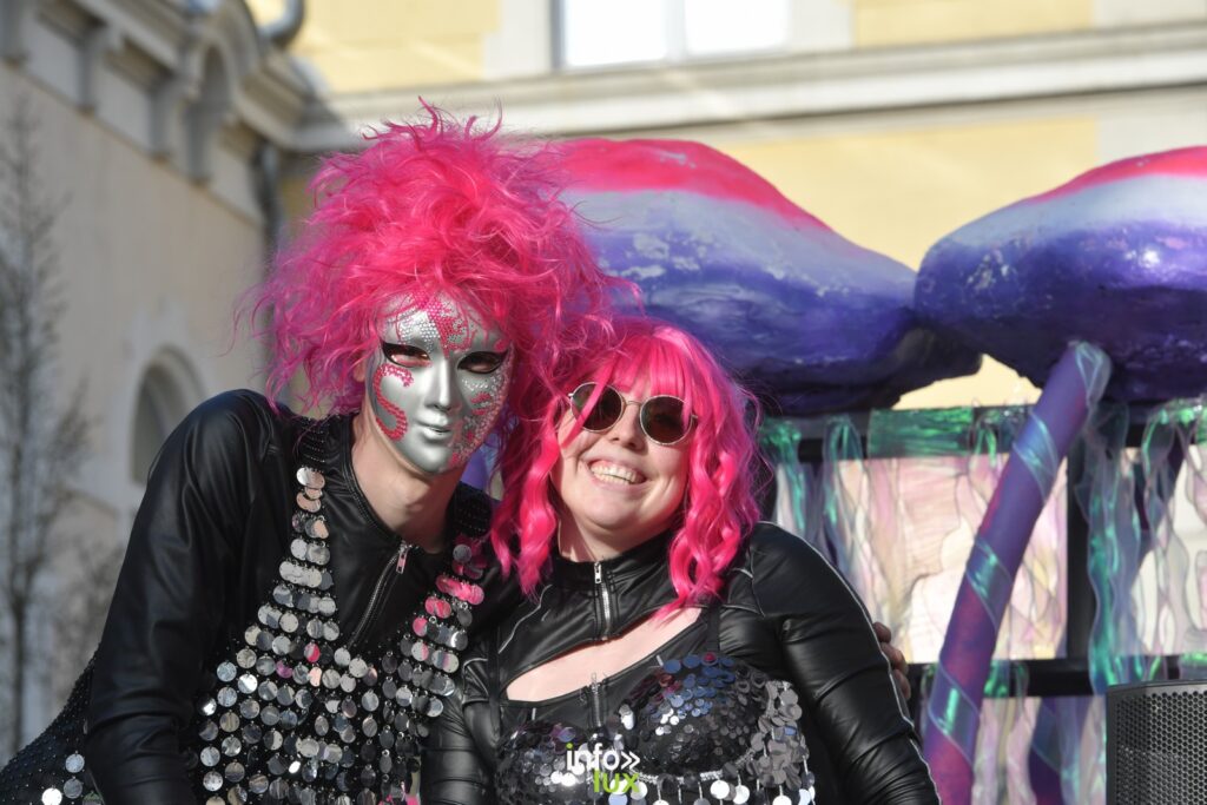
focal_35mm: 225
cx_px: 604
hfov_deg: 9.1
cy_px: 402
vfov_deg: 6.1
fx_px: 7544
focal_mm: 150
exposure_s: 1/500
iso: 320
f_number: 9
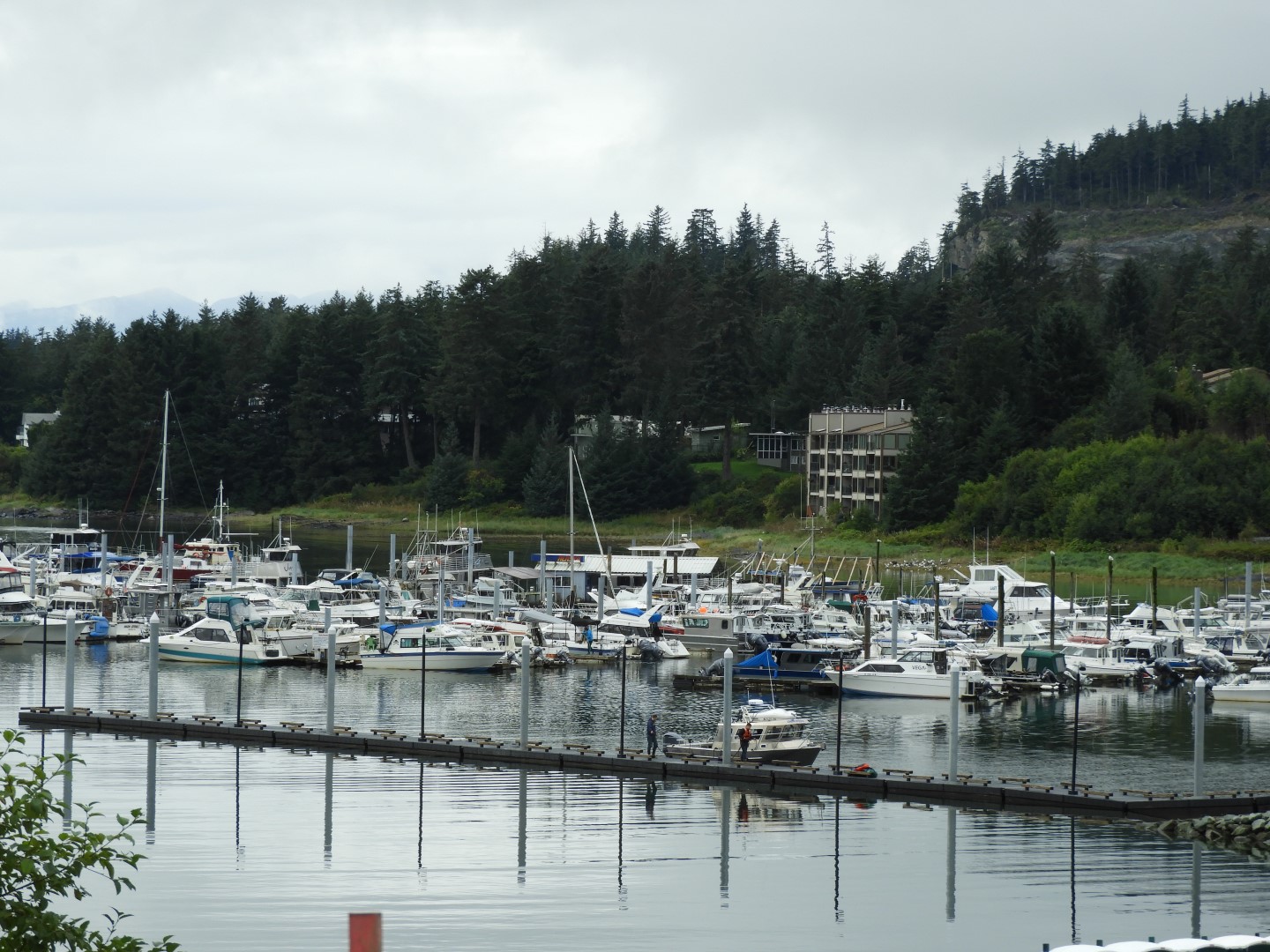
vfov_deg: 9.9
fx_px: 5503
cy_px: 476
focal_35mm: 150
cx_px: 635
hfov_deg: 13.2
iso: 100
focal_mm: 26.9
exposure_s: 1/200
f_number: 5.2
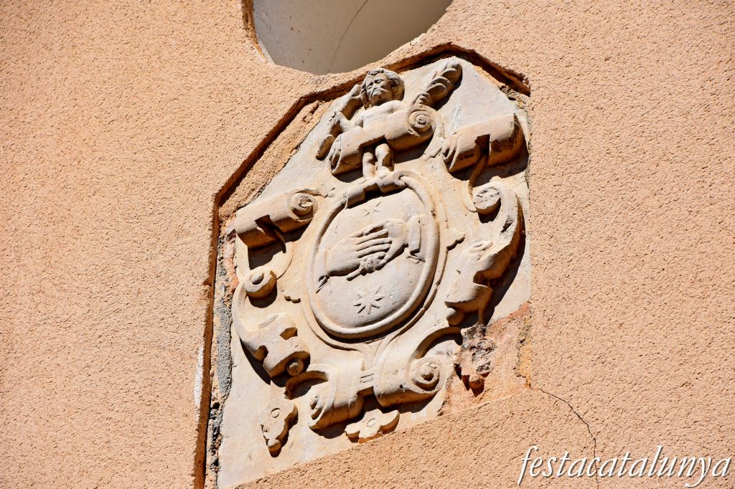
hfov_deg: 8.1
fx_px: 5204
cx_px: 368
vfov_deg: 5.4
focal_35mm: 255
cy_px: 244
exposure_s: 1/2000
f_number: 11
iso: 1000
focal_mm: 170
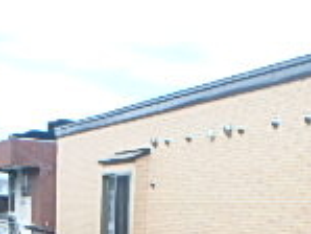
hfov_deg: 21.4
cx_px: 265
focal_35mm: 90
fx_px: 809
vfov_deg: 15.0
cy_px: 376
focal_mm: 3.7
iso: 125
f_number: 3.5
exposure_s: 1/400
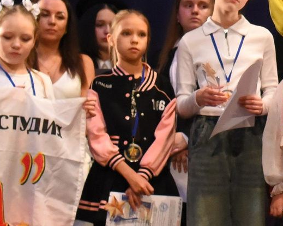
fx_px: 1357
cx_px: 524
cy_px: 49
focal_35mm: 162
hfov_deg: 11.0
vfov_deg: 9.5
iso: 5000
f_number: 6.3
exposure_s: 1/250
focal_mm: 35
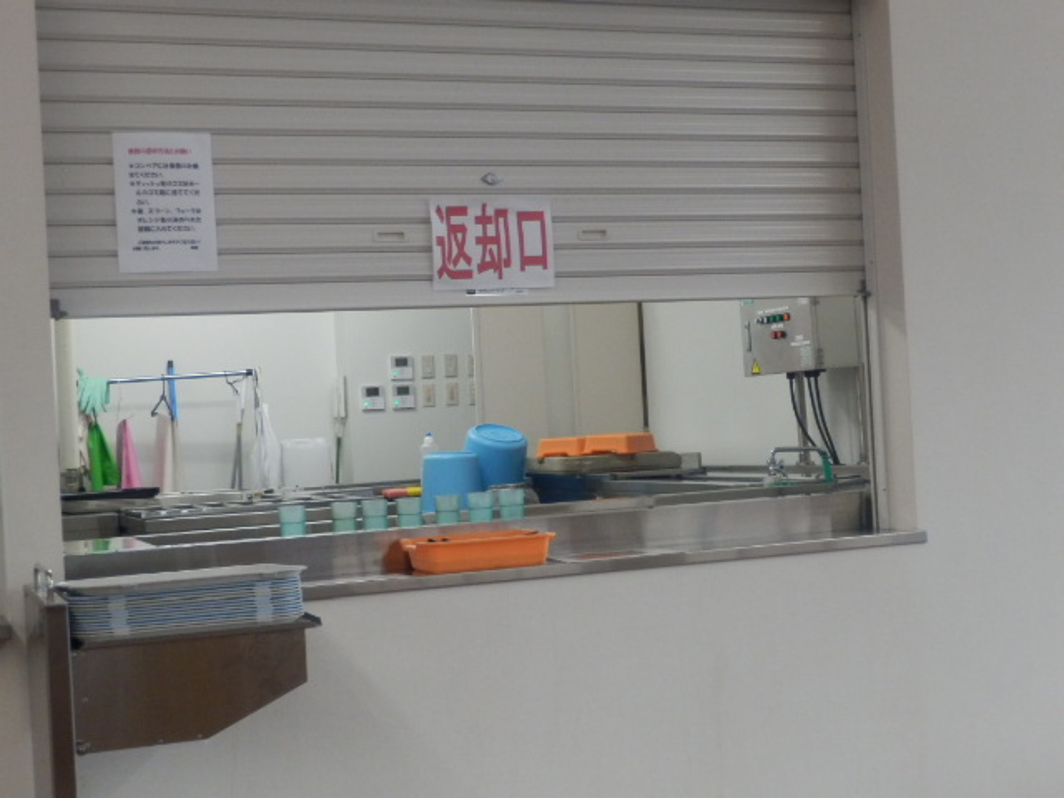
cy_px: 399
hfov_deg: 30.7
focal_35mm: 63
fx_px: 1936
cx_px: 532
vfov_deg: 23.3
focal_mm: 11.1
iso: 640
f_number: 4.6
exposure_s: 1/60
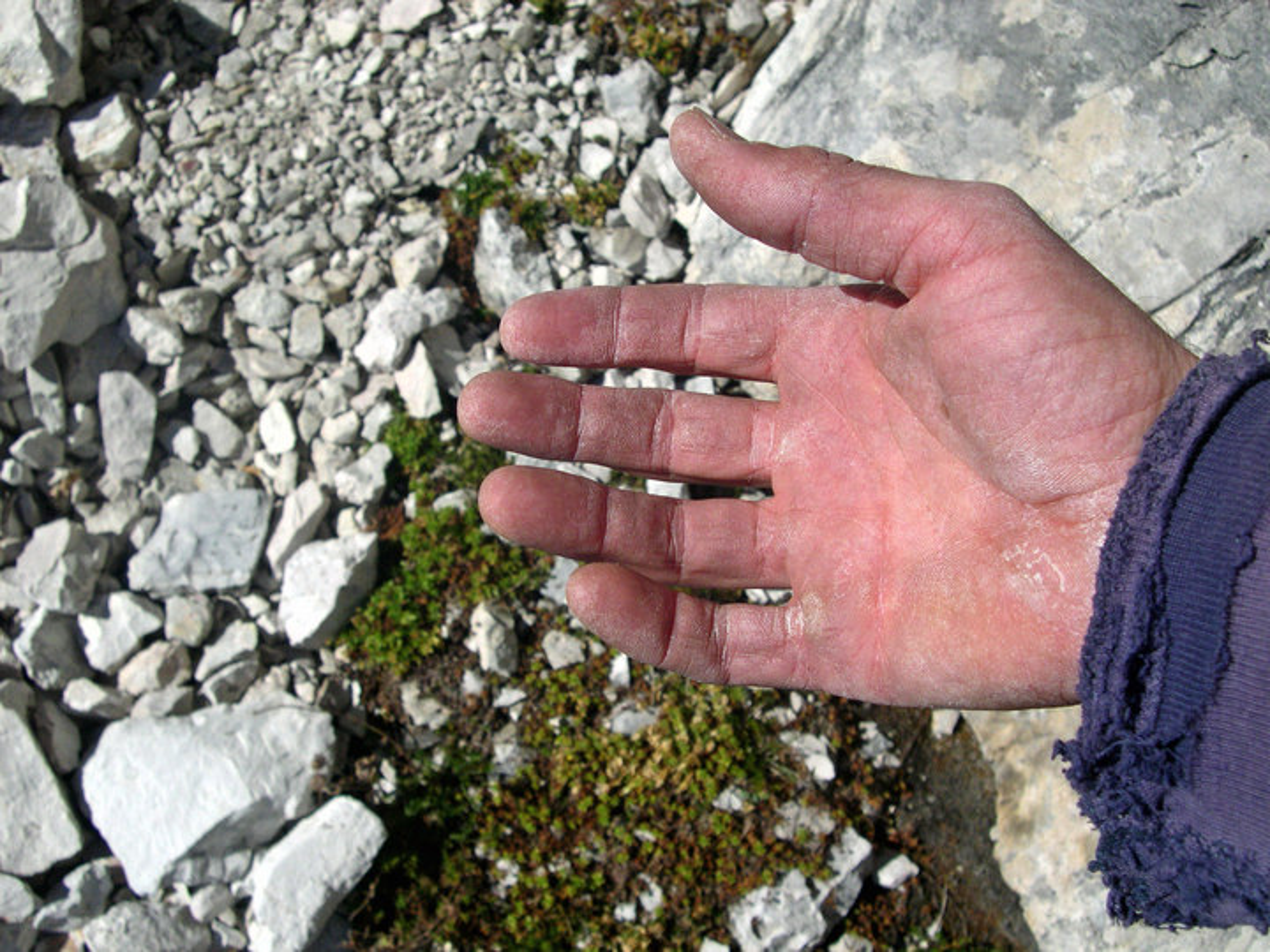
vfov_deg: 37.7
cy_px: 476
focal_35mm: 38
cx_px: 635
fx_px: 1394
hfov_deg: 49.0
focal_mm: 8
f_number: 7.6
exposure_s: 1/790
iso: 100
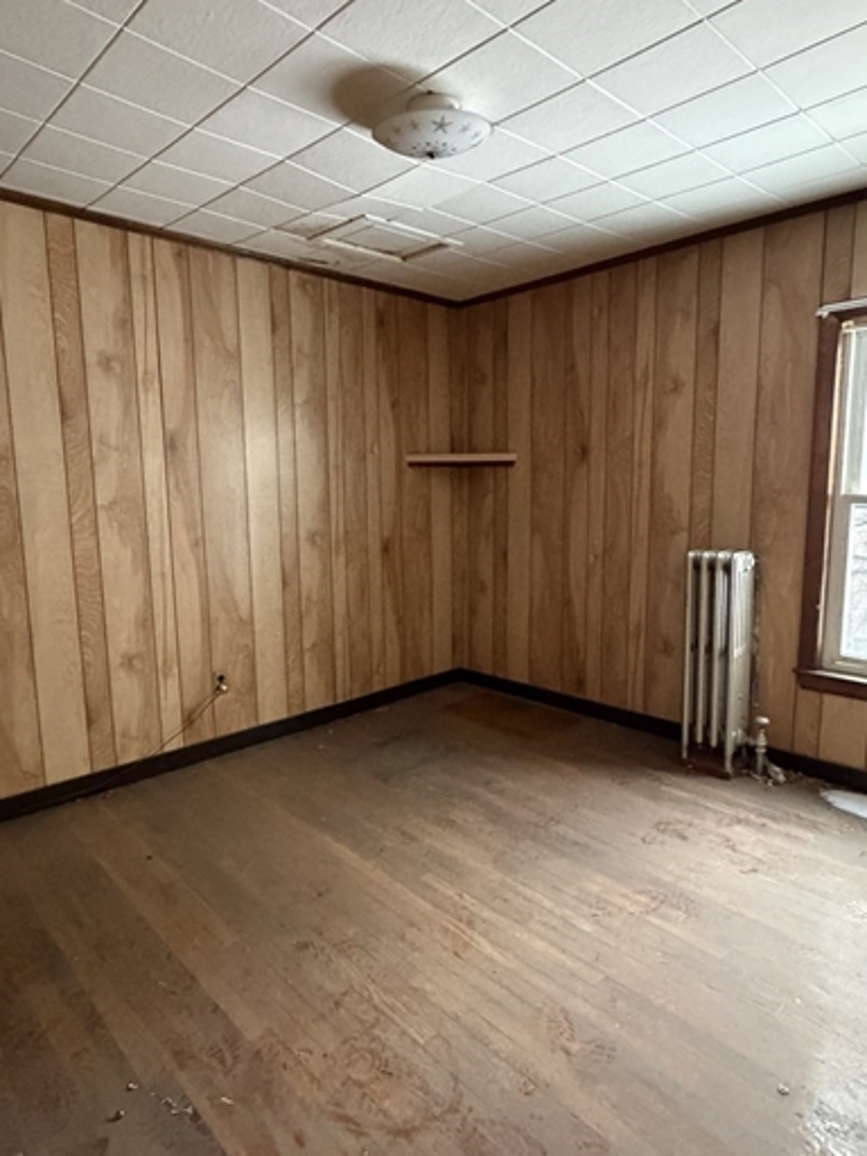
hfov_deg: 63.4
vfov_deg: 79.0
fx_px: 701
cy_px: 580
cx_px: 429
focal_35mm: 21
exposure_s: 1/60
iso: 1000
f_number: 2.2
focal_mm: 2.22
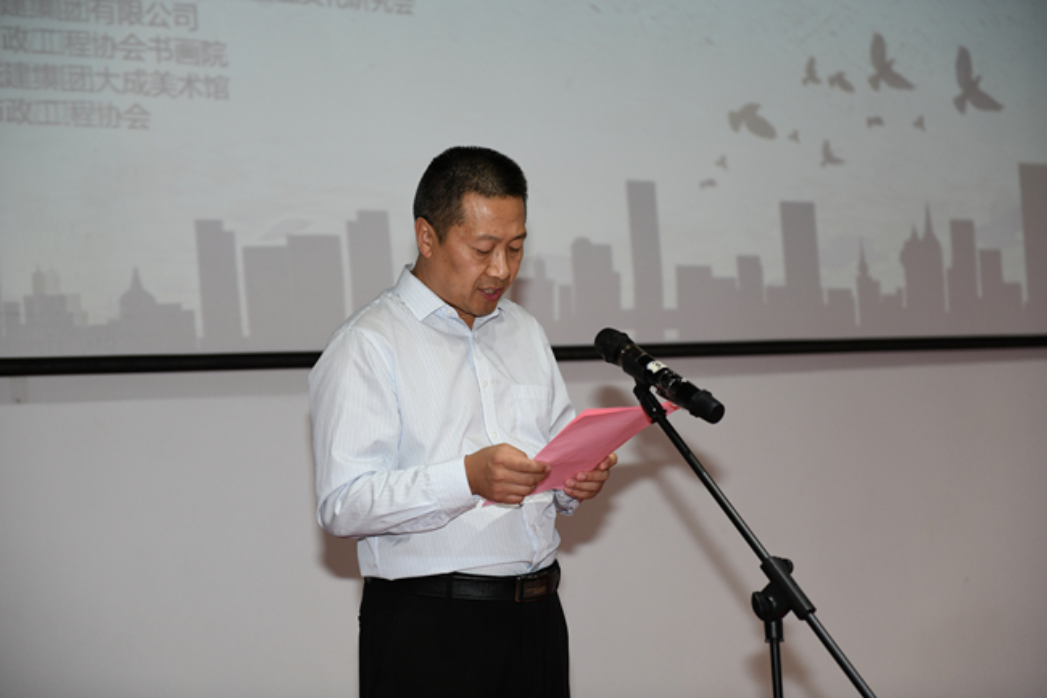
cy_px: 349
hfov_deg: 28.9
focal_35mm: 70
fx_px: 2035
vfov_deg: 19.4
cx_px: 524
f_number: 3.2
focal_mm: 70
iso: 1000
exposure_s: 1/250
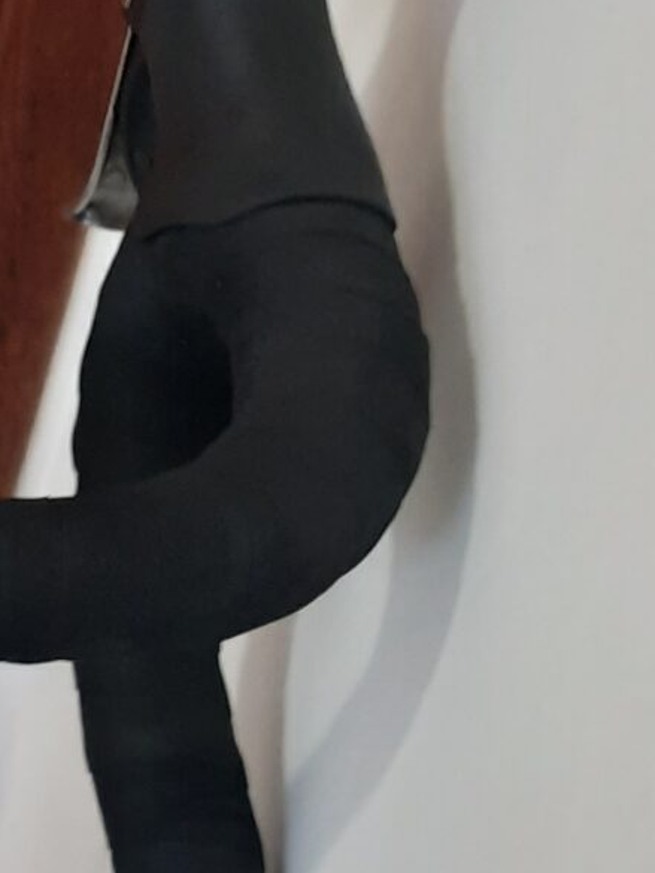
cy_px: 948
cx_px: -670
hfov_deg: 12.4
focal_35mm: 105
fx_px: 2648
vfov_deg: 18.1
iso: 250
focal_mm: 5.23
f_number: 1.8
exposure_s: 1/30
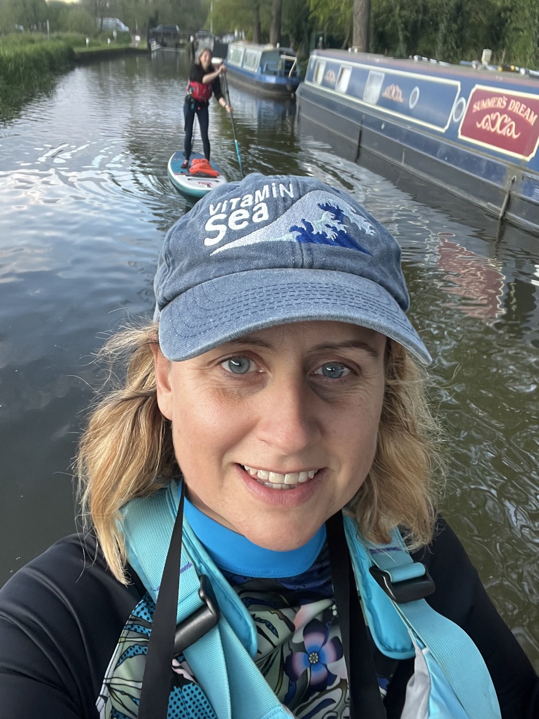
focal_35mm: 30
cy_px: 360
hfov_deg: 46.8
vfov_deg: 60.0
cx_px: 270
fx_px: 623
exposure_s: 1/60
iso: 100
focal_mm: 2.71
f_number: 2.2
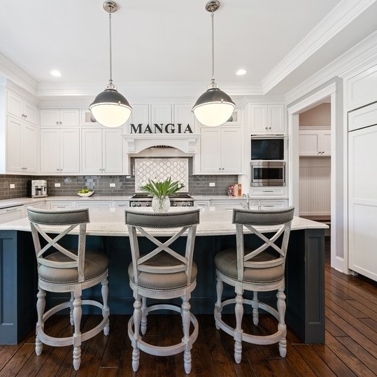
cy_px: 182
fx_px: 209
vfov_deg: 83.9
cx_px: 161
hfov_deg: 83.4
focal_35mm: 17
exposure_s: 1/5
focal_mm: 12
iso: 400
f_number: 8
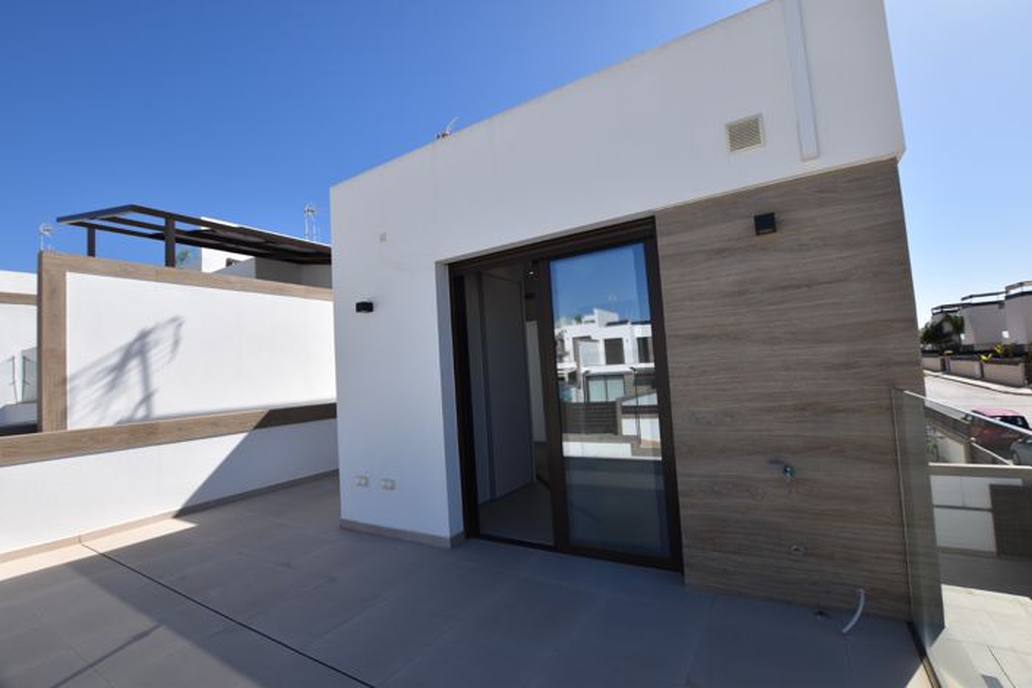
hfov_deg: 100.4
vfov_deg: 77.3
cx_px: 516
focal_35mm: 15
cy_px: 344
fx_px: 430
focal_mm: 10
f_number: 8
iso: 200
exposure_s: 1/640
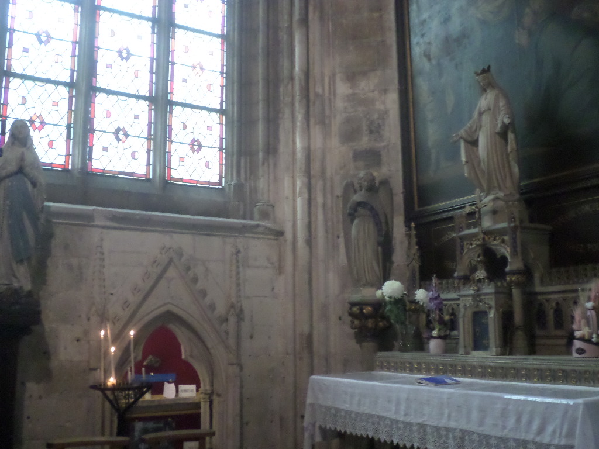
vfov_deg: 39.7
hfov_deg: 51.4
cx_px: 300
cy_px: 224
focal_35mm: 36
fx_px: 623
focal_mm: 6.5
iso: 640
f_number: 3
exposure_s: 1/30
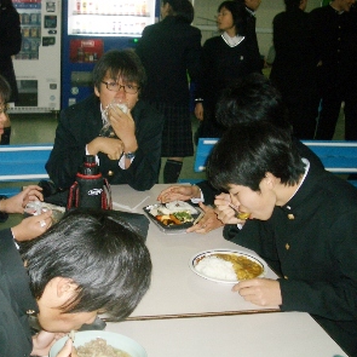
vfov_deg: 31.1
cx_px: 106
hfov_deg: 30.7
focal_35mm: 55
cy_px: 189
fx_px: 642
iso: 100
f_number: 2.8
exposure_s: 1/60
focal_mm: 6.8
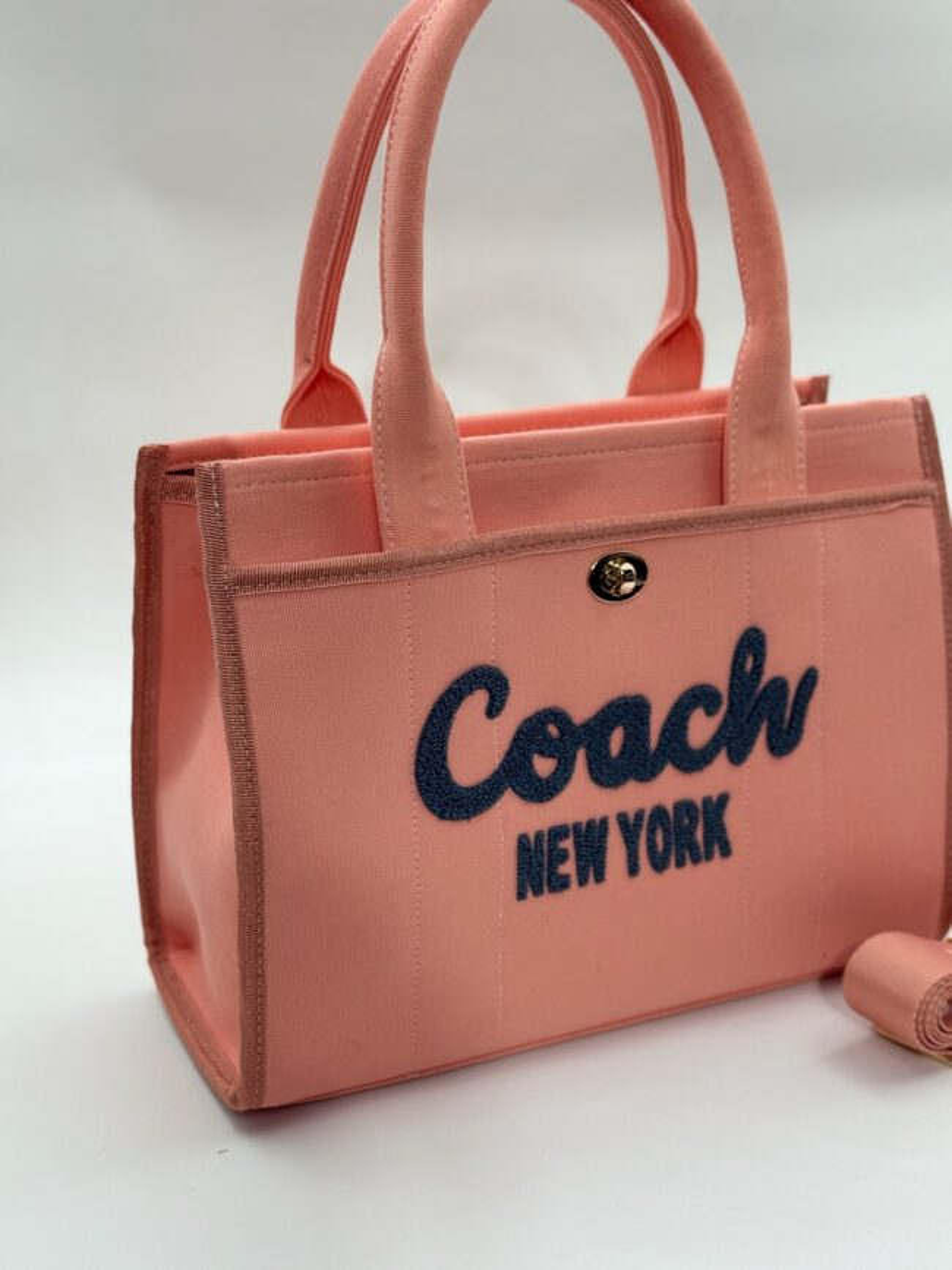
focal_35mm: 48
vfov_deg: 39.7
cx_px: 476
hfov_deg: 30.3
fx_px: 1761
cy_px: 635
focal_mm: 6.76
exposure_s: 1/875
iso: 80
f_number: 1.78
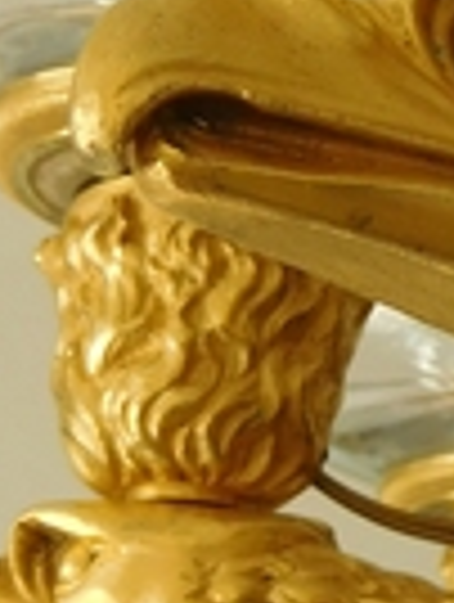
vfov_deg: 13.2
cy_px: 274
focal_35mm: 149
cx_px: 859
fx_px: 2597
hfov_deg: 9.4
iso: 160
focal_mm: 4.5
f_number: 3.4
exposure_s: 1/30
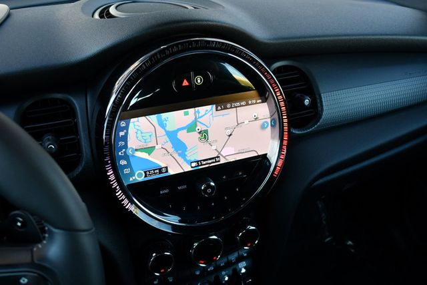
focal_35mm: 36
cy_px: 142
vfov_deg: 36.9
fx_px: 427
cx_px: 214
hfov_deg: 53.1
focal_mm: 18
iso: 500
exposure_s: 1/250
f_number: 3.5
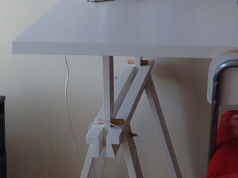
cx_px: 200
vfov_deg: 12.0
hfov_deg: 16.7
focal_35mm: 117
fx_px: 804
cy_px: -106
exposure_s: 1/120
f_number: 2.4
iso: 64
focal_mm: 4.12
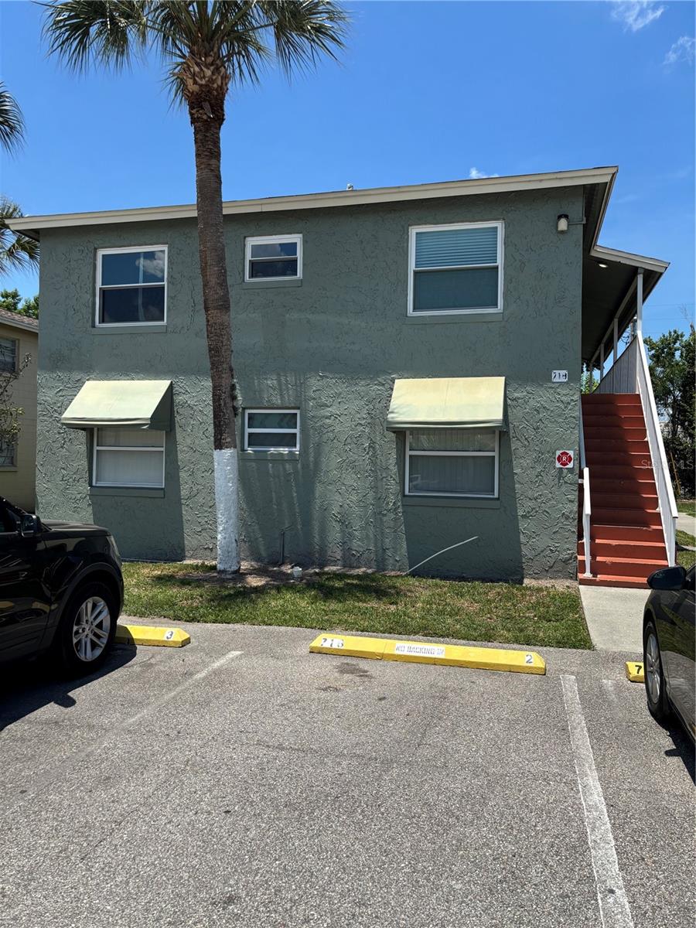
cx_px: 348
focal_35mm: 26
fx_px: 697
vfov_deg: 67.3
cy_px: 464
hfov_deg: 53.1
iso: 50
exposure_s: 1/3534
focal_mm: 5.96
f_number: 1.6
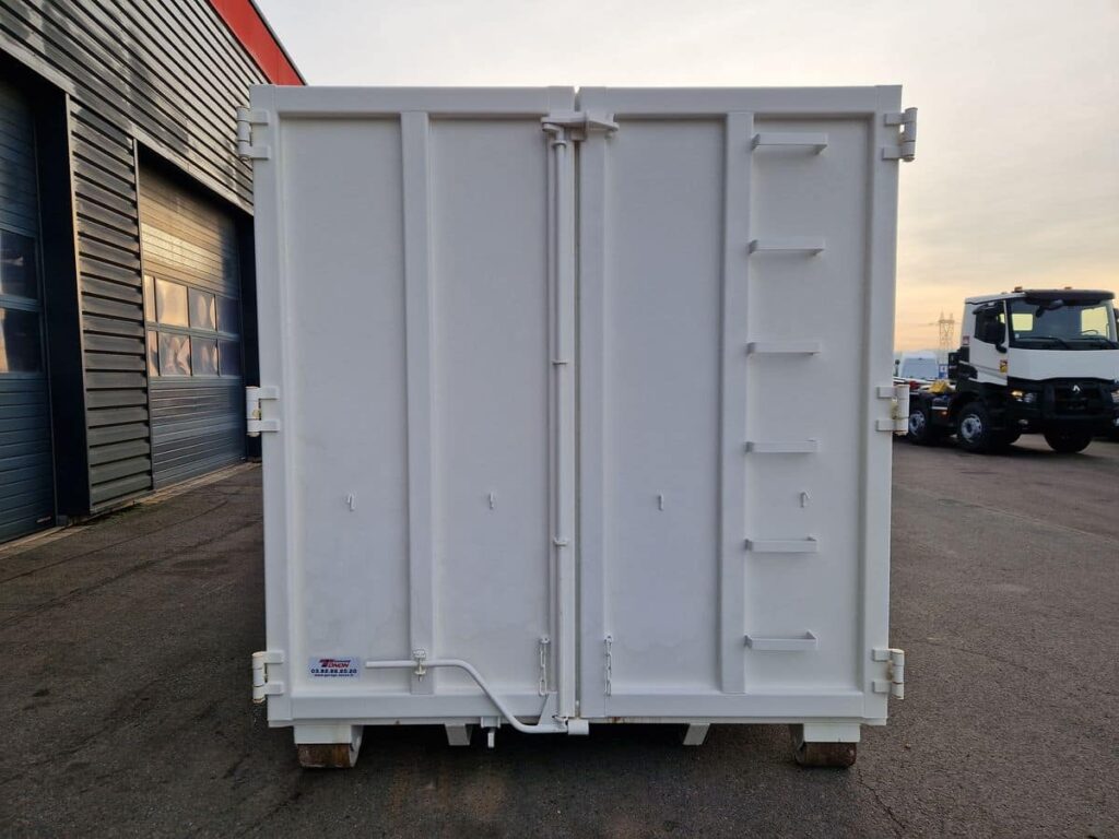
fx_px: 744
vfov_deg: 58.9
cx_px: 560
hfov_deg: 73.9
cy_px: 420
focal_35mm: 23
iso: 50
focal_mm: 5.4
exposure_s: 1/5814
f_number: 1.8
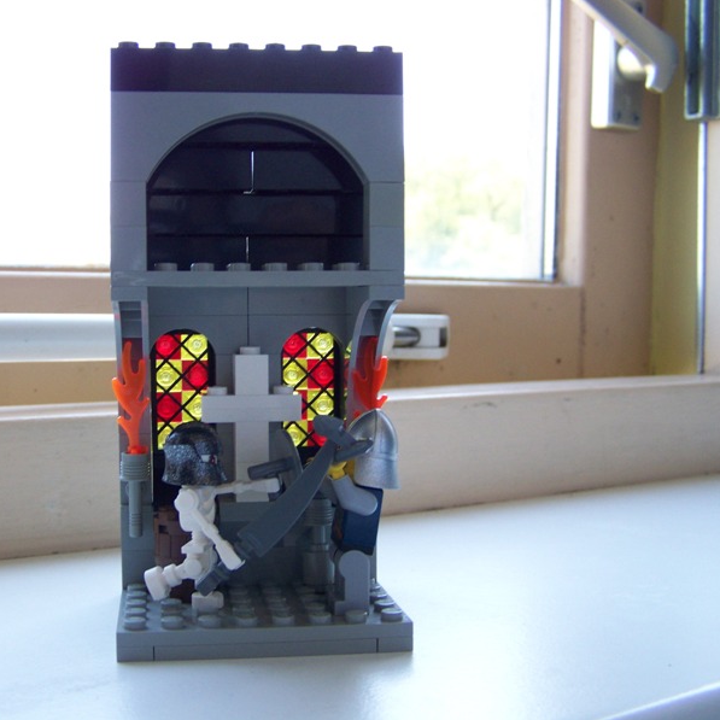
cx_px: 267
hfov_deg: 37.3
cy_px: 359
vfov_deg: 37.6
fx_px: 1059
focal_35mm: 45
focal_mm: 6.3
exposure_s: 1/60
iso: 100
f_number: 2.8
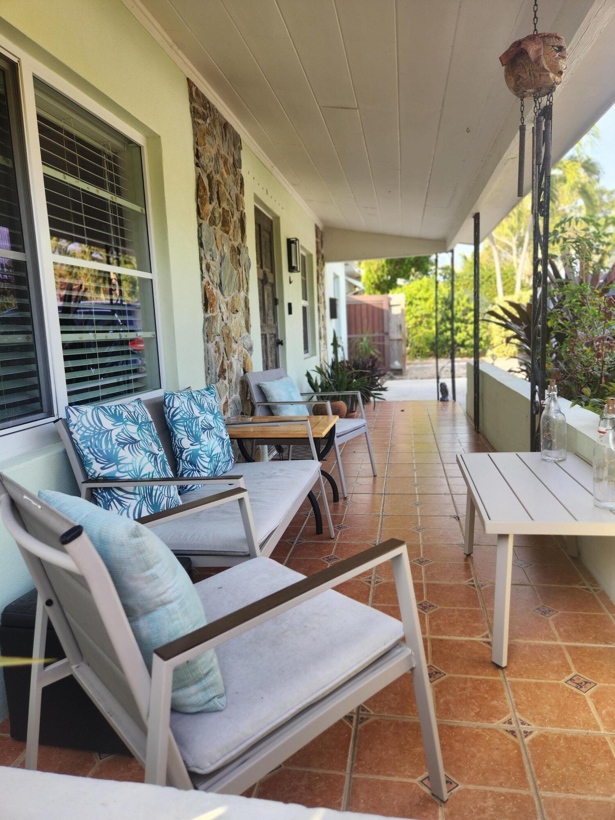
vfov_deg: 73.9
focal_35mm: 23
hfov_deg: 58.9
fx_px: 545
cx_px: 308
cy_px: 410
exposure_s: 1/196
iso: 20
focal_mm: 5.4
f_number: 1.8
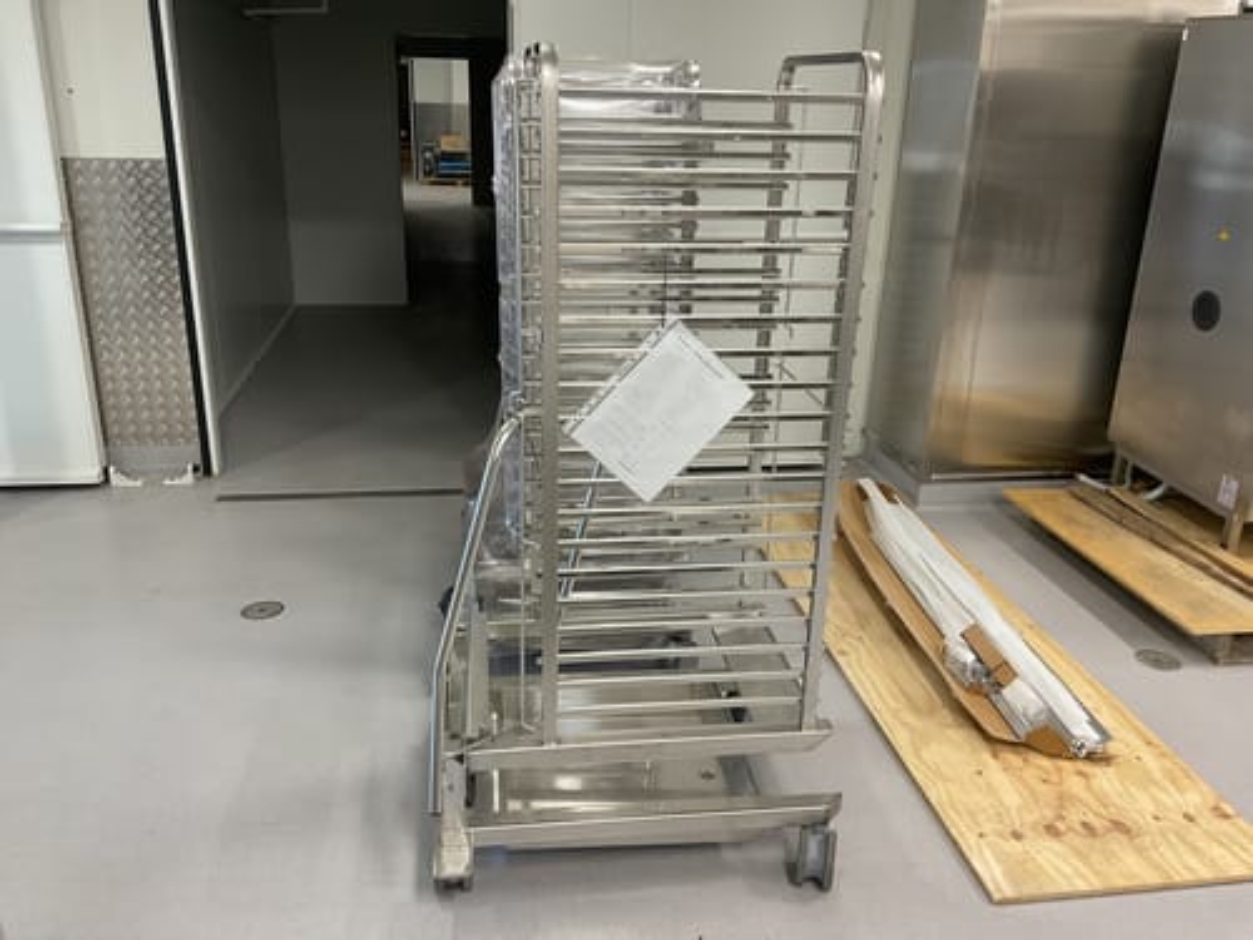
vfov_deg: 48.2
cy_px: 470
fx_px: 1050
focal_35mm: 29
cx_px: 626
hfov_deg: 61.7
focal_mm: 3
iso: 50
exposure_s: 1/50
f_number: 1.8
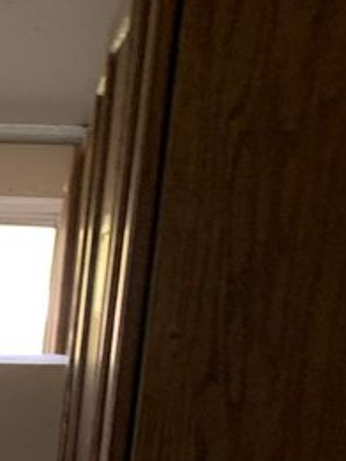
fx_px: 1505
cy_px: 547
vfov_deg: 16.7
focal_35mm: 113
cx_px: -398
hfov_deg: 11.5
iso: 100
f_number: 1.8
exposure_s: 1/77
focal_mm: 4.25
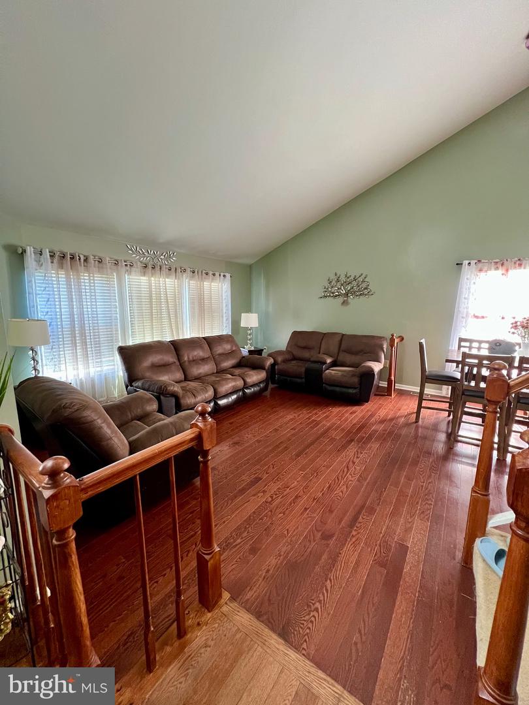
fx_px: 265
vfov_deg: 106.2
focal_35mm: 13
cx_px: 264
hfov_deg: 89.9
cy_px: 352
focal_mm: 1.57
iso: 400
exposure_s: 1/60
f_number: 1.8
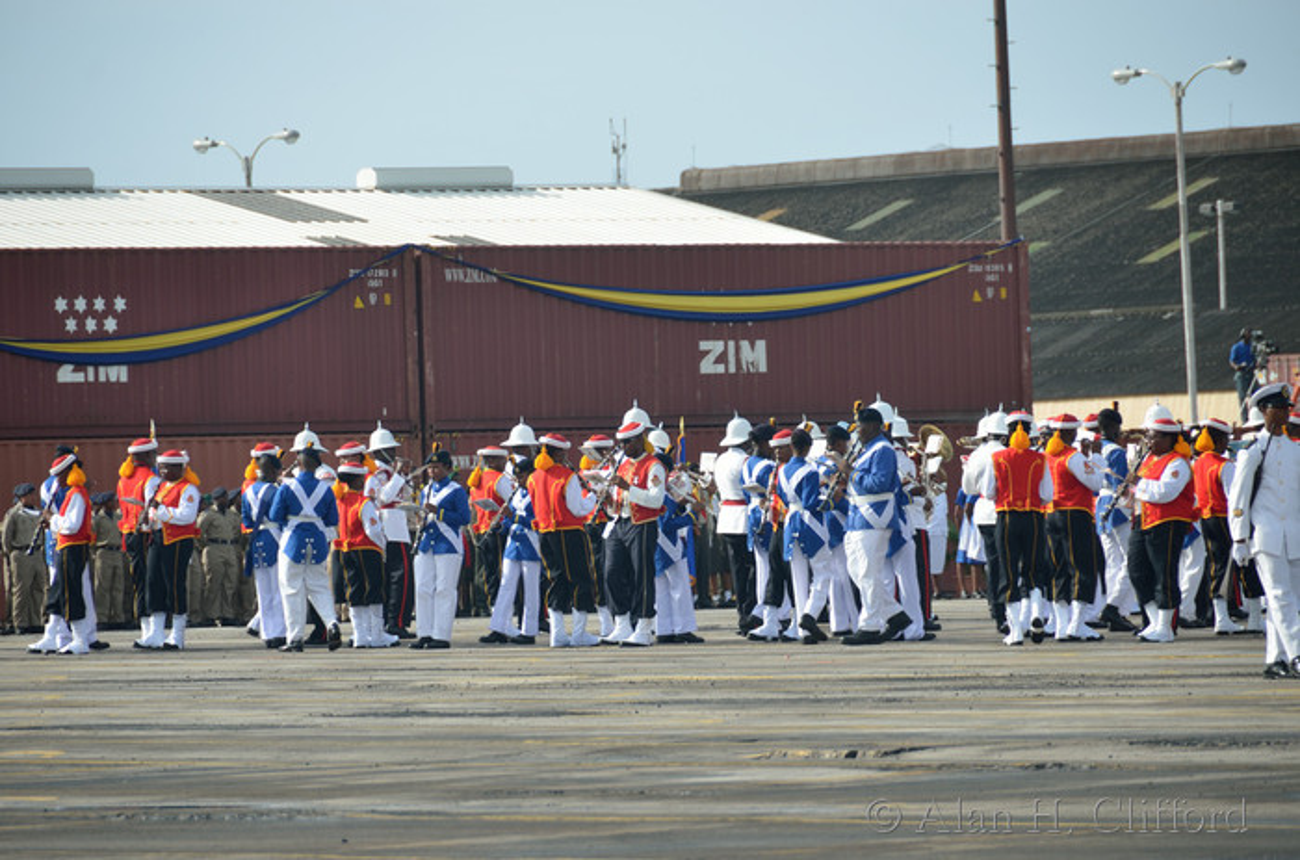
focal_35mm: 300
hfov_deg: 6.9
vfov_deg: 4.6
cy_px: 430
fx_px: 10806
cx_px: 650
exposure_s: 1/320
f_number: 5.6
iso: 100
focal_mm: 200
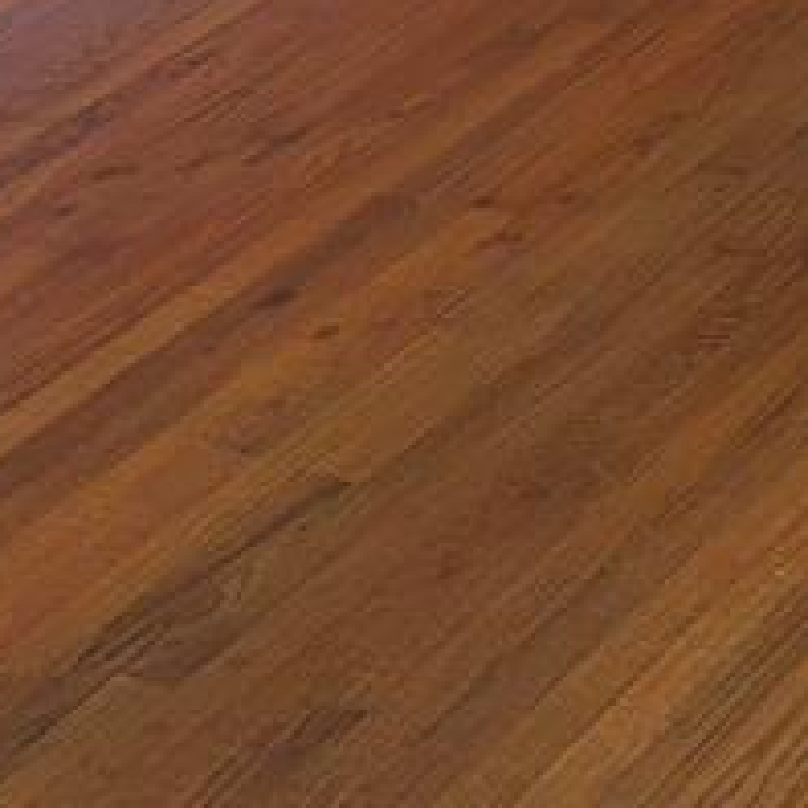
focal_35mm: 119
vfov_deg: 13.3
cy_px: -628
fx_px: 3143
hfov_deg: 12.9
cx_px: 1579
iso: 125
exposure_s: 1/69
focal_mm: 5.96
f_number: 1.6
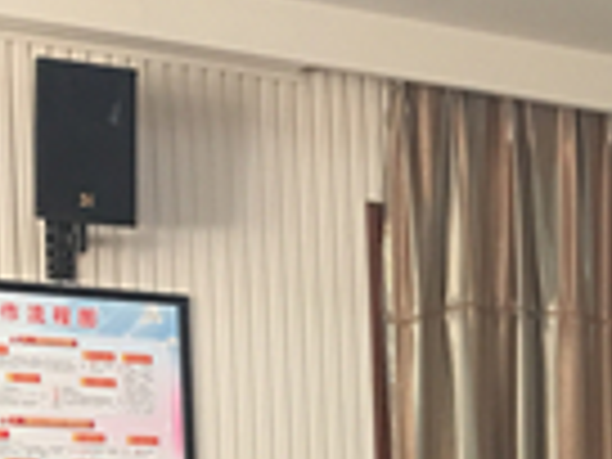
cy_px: 806
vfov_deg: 10.9
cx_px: 1174
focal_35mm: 128
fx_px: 2263
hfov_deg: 13.5
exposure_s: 1/17
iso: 64
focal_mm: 4.15
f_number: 2.2
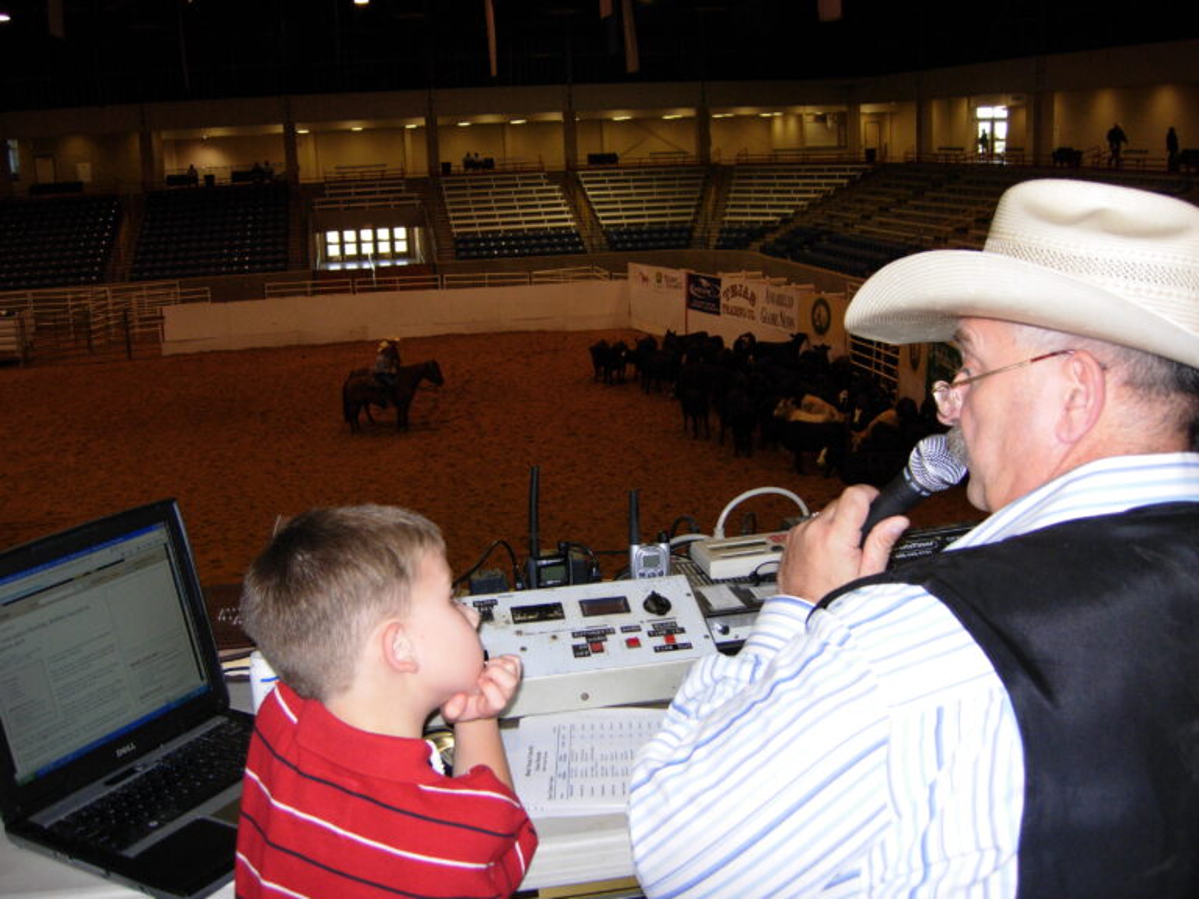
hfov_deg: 51.4
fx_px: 1247
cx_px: 600
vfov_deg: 39.7
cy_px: 450
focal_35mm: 36
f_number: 2.7
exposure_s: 1/73.9
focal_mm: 7.5
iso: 115
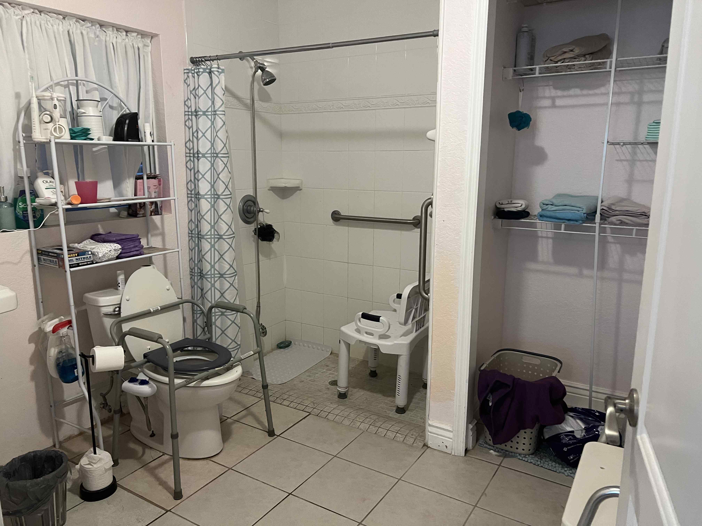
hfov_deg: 67.3
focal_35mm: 26
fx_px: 527
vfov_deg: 53.1
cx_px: 351
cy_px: 263
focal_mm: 5.7
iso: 500
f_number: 1.5
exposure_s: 1/60
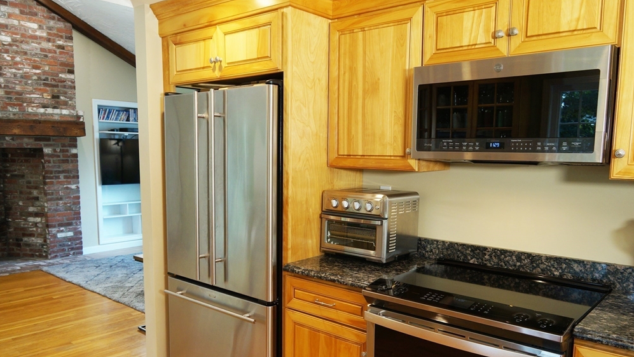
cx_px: 317
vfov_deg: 40.0
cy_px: 213
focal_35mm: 29
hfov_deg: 66.1
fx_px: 488
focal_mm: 18
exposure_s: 1/50
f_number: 4
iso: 320
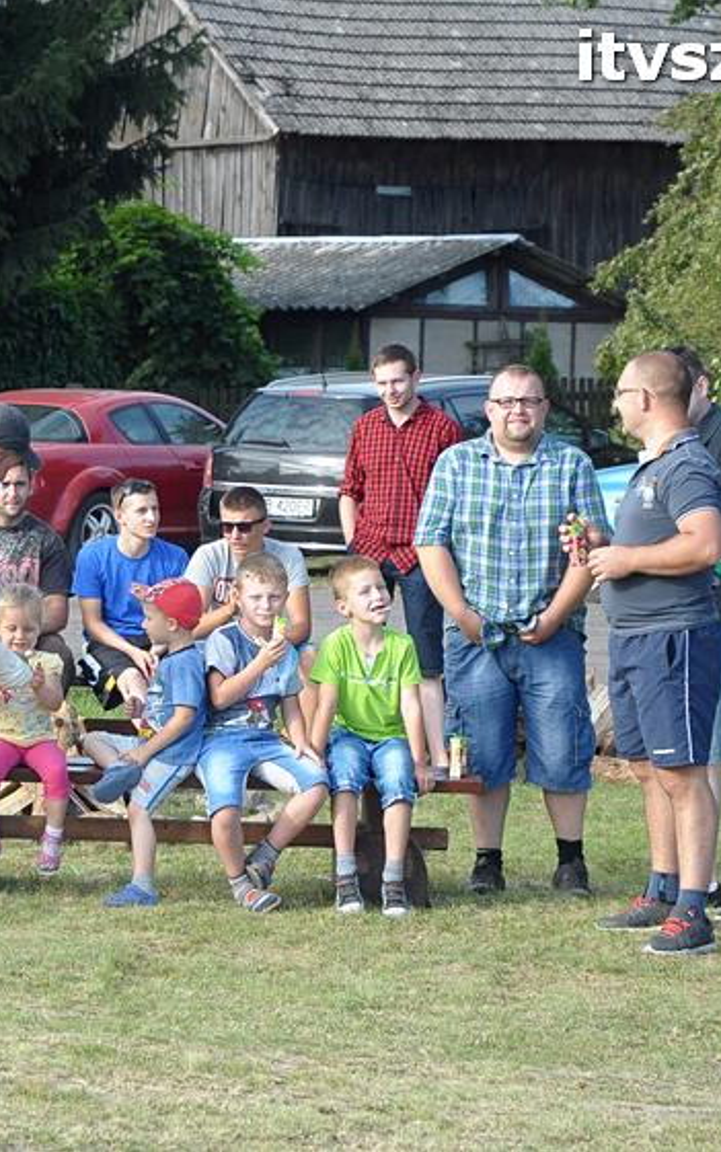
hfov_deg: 8.1
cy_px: 574
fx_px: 5089
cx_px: 166
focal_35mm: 162
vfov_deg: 12.9
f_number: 6.3
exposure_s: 1/640
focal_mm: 70
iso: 800
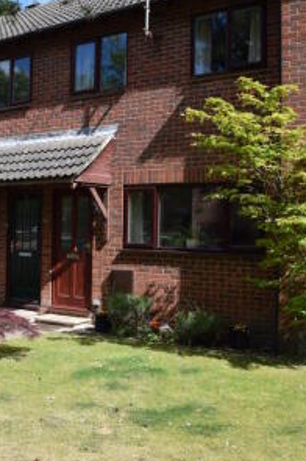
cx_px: 107
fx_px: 511
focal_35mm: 40
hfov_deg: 33.1
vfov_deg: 48.5
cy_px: 224
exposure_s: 1/400
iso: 200
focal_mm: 18
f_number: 7.1
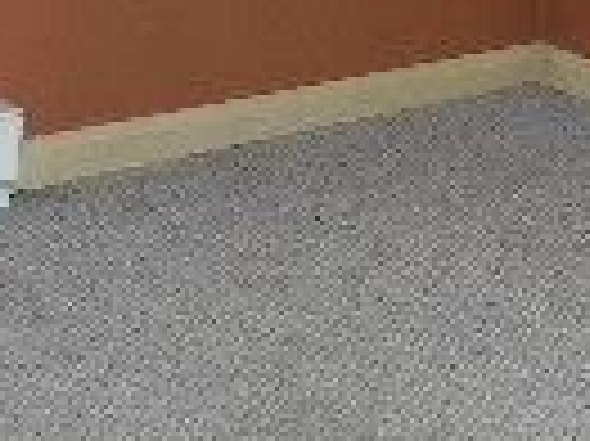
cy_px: -288
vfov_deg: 11.1
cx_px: 658
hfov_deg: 15.1
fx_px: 2163
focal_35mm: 127
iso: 200
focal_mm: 4.6
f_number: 2.8
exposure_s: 1/30
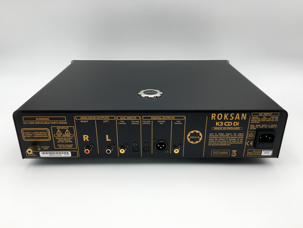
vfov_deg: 48.2
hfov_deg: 61.7
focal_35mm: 29
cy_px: 114
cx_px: 152
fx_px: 254
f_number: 2.2
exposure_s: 1/396
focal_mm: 4.15
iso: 25
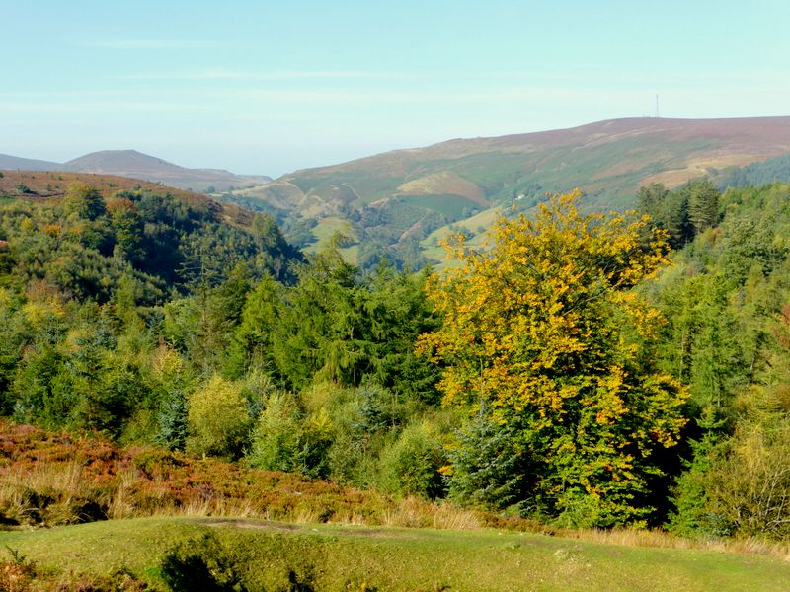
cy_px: 296
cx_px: 395
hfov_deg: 35.5
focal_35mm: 54
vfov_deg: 27.0
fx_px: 1232
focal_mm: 9.7
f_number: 4.6
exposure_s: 1/400
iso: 100
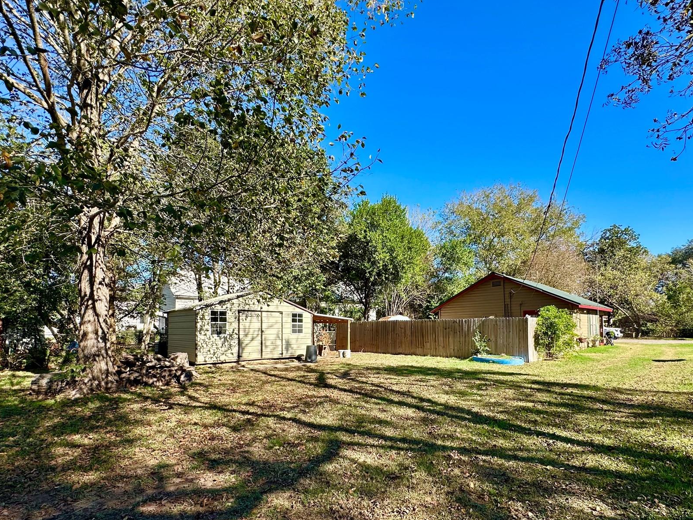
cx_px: 373
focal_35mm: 18
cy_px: 320
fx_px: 360
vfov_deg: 70.6
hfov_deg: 87.6
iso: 40
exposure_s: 1/682
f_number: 2.2
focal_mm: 2.22
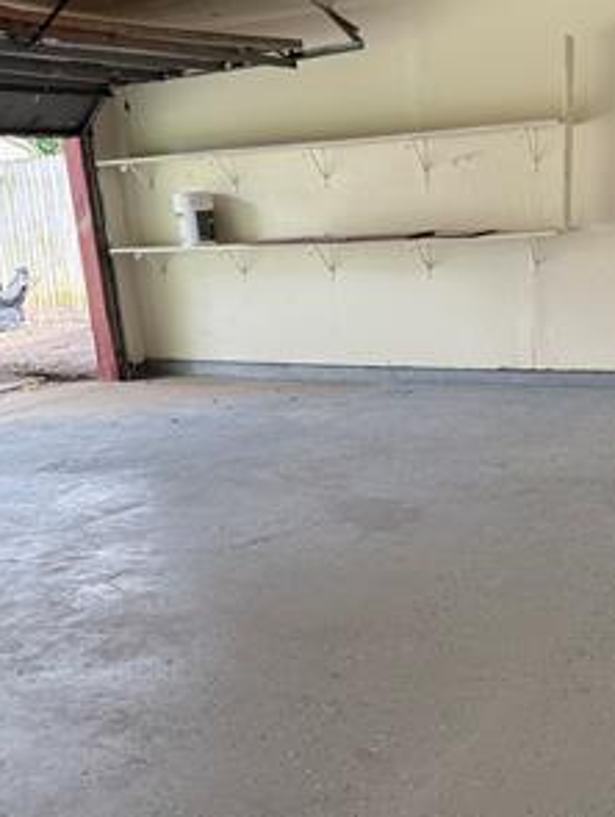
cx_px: 402
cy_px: 526
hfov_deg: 36.6
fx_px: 922
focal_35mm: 39
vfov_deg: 47.2
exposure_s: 1/120
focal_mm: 6.76
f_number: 1.78
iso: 250
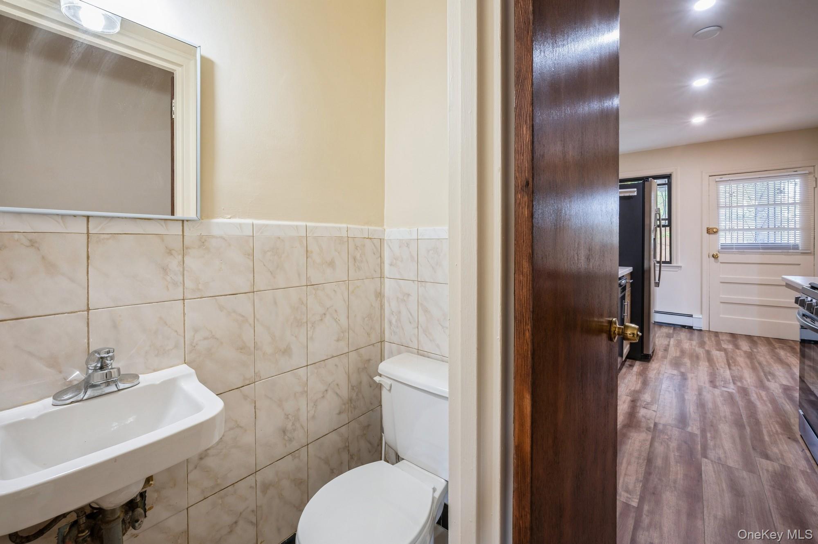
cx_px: 409
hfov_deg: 104.3
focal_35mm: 14
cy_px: 272
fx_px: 318
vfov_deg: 81.1
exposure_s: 1/2
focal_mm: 14
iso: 200
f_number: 11
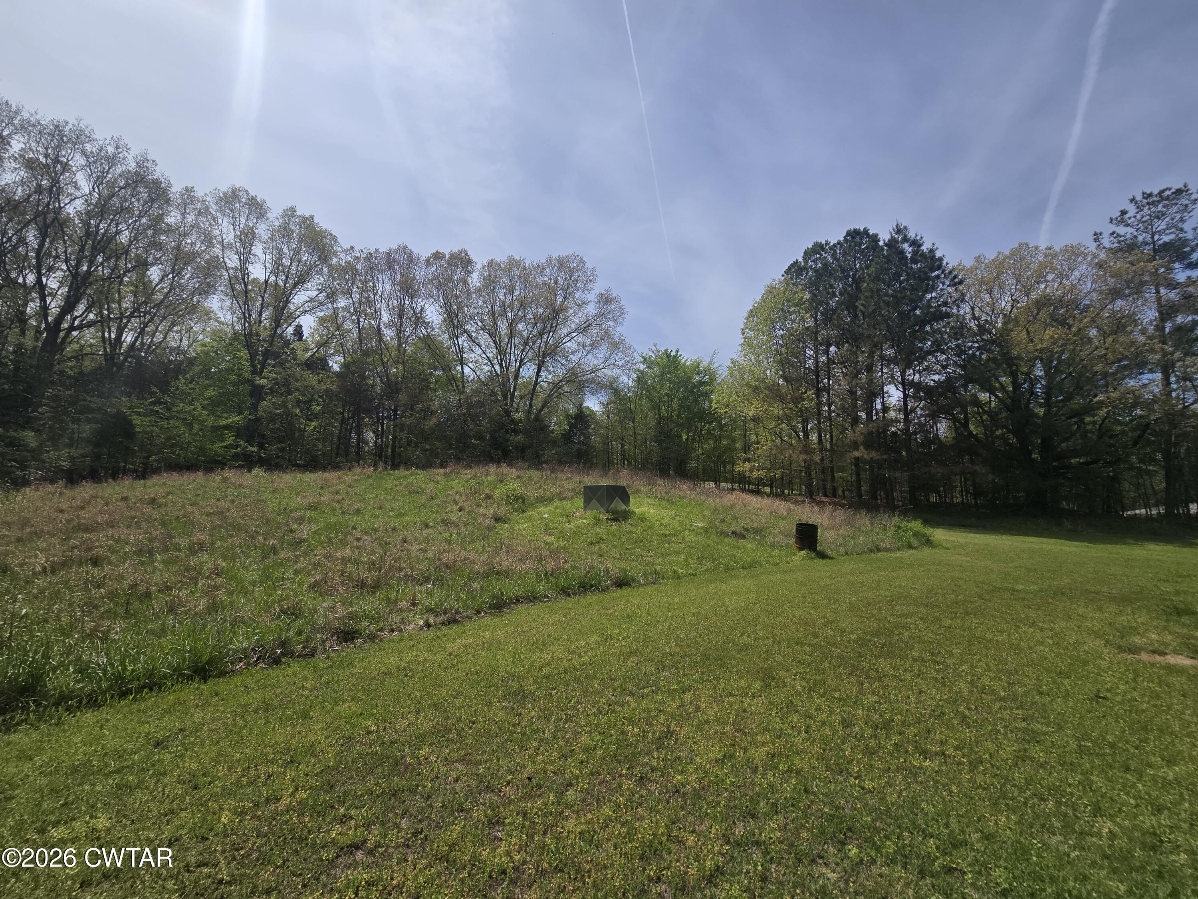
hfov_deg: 106.2
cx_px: 599
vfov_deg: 89.9
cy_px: 450
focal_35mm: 13
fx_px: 450
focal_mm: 2.2
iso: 50
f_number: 2.2
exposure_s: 1/4021
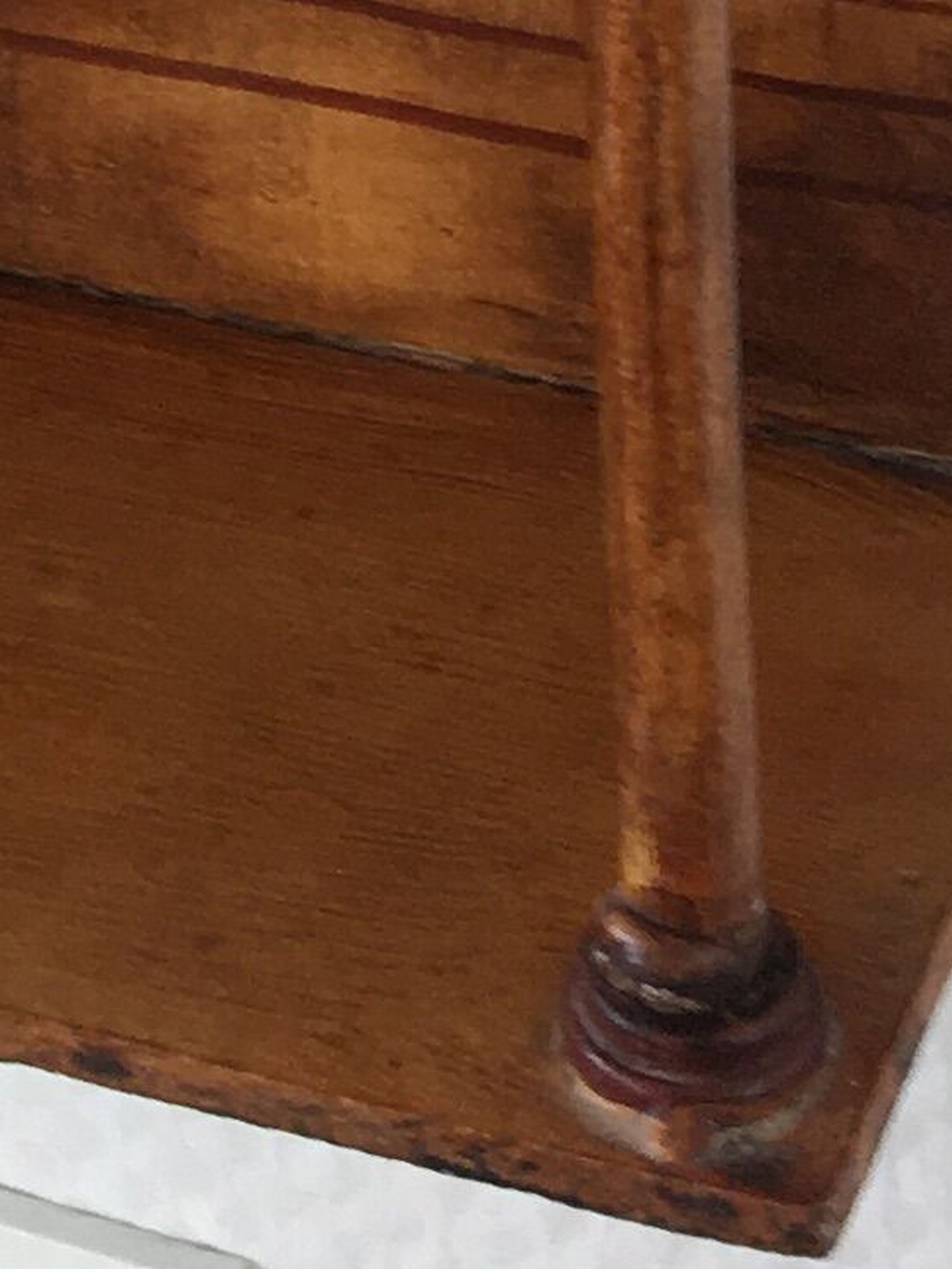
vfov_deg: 10.2
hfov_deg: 9.3
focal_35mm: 158
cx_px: 55
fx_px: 5794
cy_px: -2140
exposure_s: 1/50
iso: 32
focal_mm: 4.15
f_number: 2.2
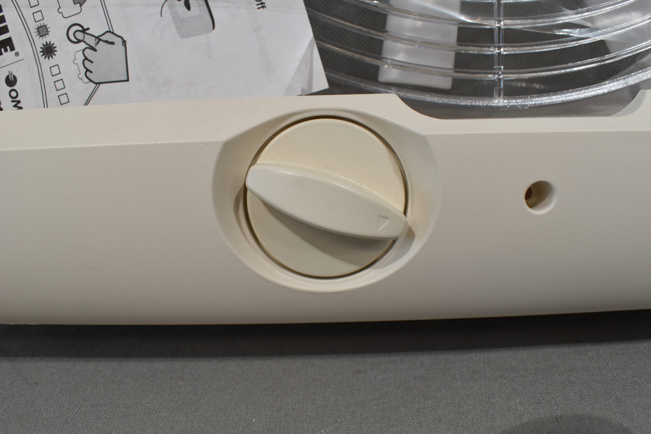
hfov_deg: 61.9
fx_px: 542
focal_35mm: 30
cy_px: 217
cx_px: 326
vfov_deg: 43.6
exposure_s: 1/60
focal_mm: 20
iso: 320
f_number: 8
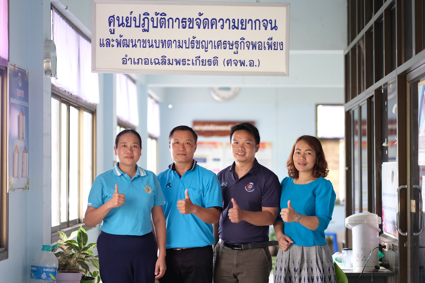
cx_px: 201
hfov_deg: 22.4
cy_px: 147
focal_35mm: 91
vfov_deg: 15.0
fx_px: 1074
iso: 200
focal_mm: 56
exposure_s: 1/125
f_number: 1.2
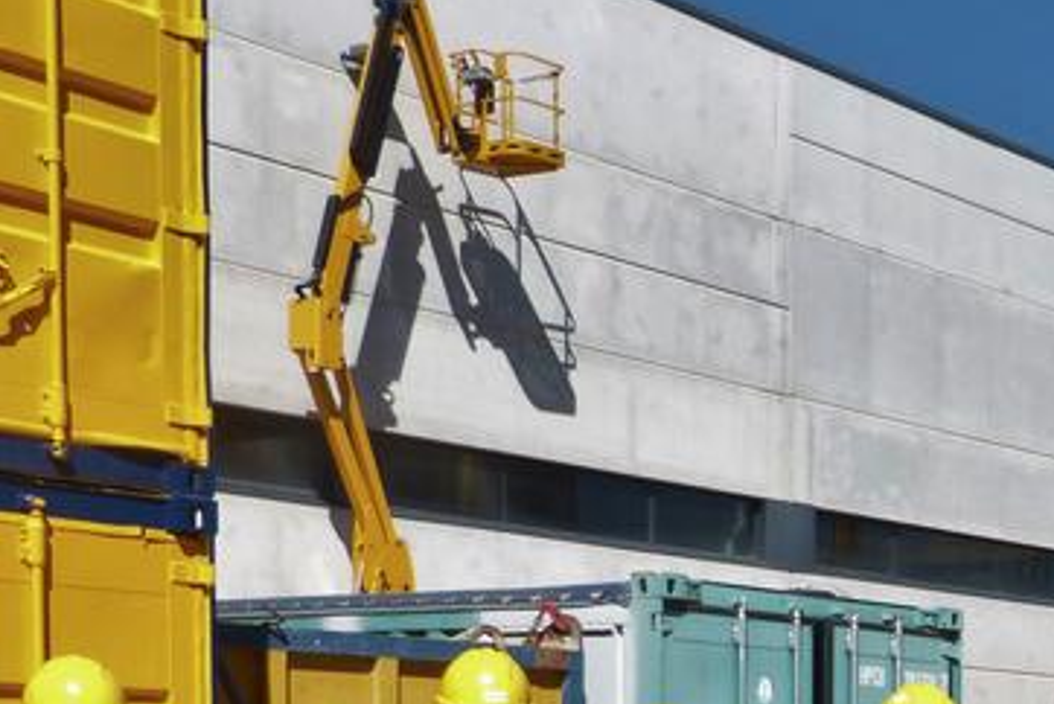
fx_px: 1787
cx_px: 1235
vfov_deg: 21.2
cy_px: 774
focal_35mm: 61
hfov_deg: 28.9
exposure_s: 1/2000
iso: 100
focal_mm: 4.5
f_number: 2.8
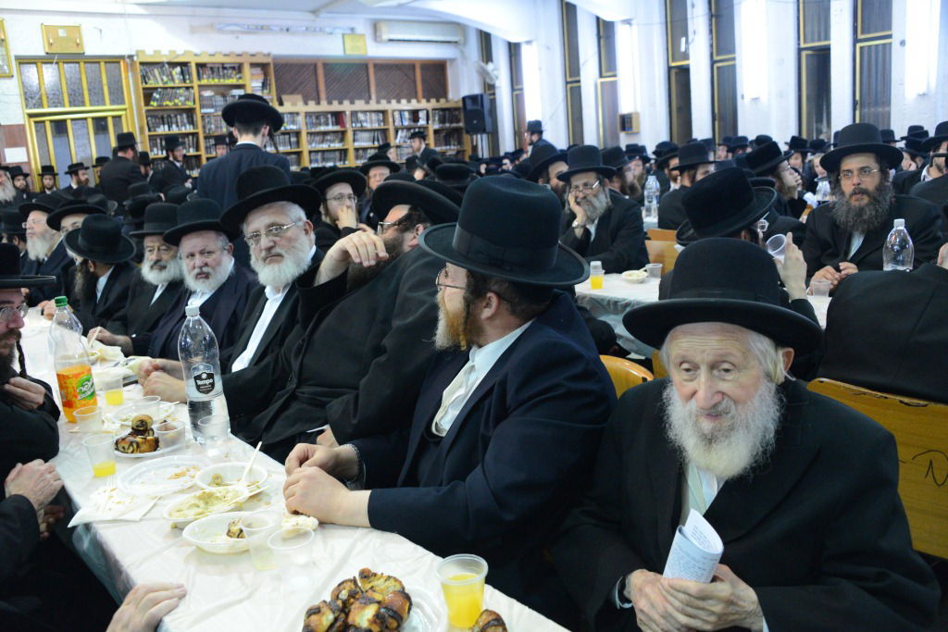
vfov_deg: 46.4
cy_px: 316
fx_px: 737
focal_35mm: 28
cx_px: 474
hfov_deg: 65.5
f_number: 5
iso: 4000
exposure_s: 1/80
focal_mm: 28
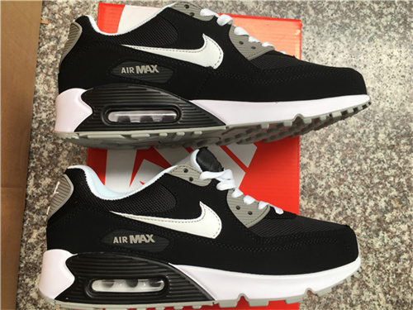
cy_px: 155
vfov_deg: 48.2
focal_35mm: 29
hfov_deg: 61.7
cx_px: 206
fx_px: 346
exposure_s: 1/100
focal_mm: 4.15
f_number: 2.2
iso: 32
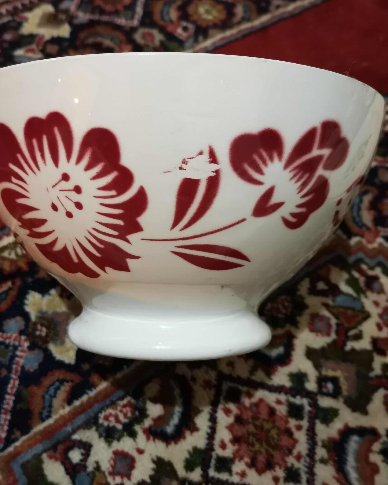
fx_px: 517
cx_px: 172
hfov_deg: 41.1
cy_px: 249
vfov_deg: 50.3
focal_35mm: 36
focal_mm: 4.75
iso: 1600
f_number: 1.8
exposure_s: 1/25
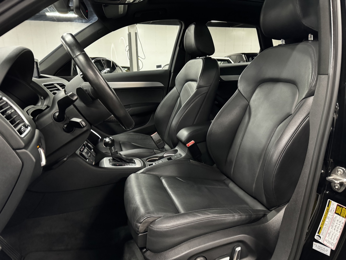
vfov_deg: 56.8
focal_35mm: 24
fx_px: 240
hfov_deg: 71.6
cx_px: 173
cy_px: 130
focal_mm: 6.86
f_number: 1.78
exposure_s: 1/37
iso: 1000
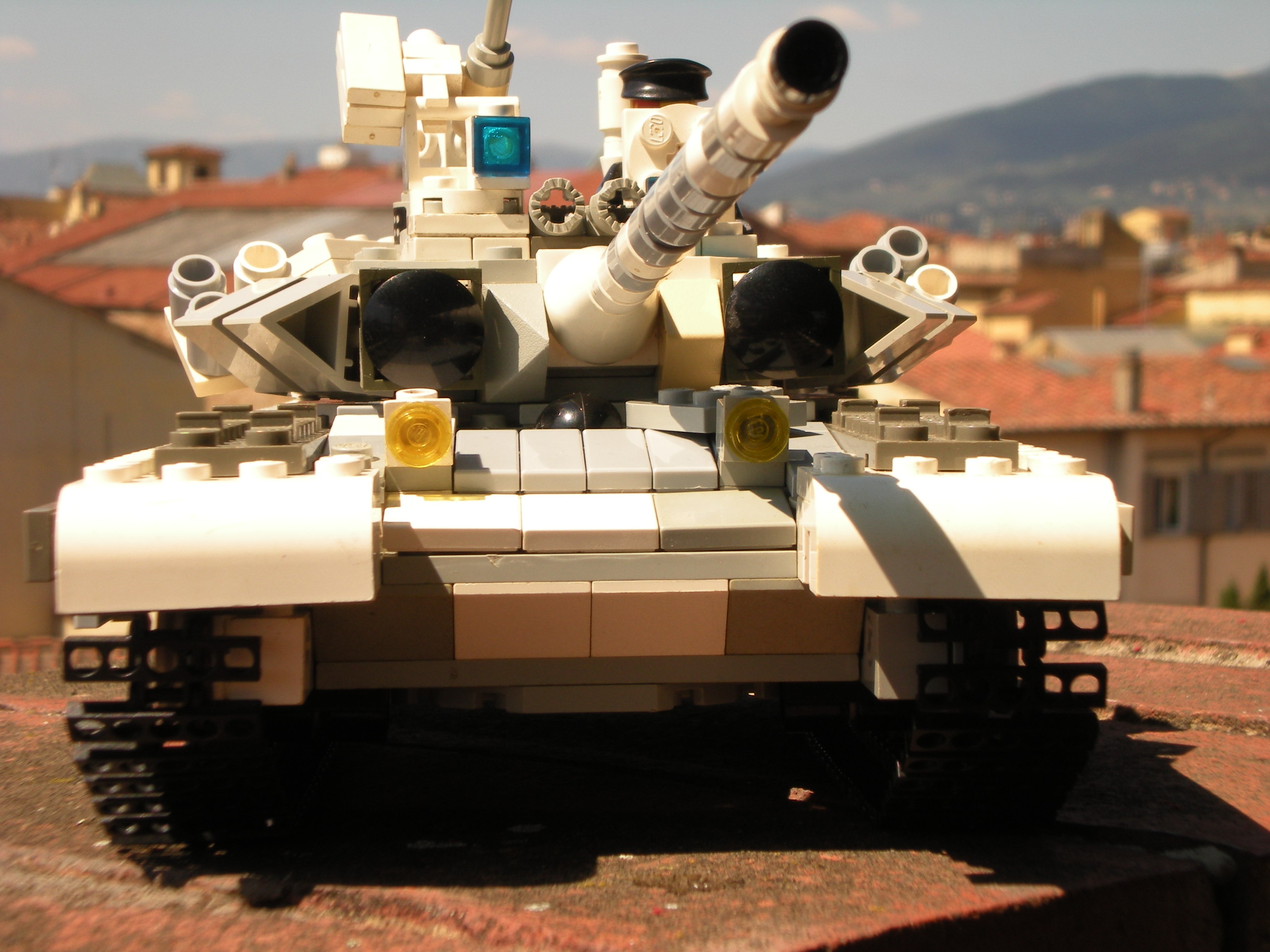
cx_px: 635
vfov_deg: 17.0
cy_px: 476
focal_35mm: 87
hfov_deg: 22.5
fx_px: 3192
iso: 64
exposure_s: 1/225
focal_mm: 14.3
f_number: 7.2
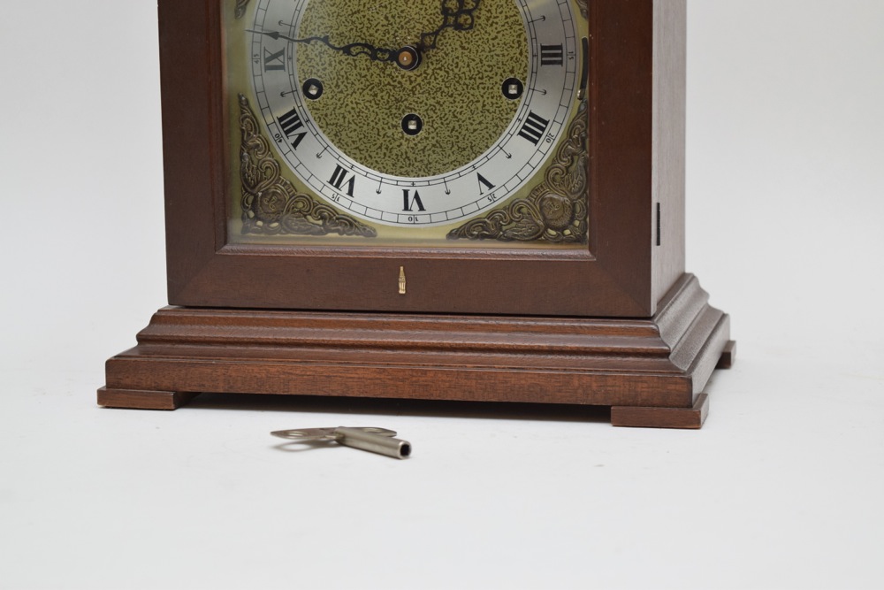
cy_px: 295
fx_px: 2026
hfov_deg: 24.6
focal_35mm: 82
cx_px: 442
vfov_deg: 16.6
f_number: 5.6
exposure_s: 1/100
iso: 800
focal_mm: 55
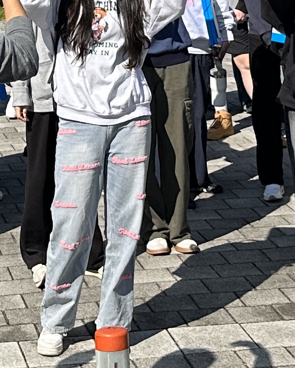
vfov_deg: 12.8
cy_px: -282
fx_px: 1505
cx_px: 86
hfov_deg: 11.2
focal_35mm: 138
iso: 80
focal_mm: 6.86
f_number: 1.78
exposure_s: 1/4348
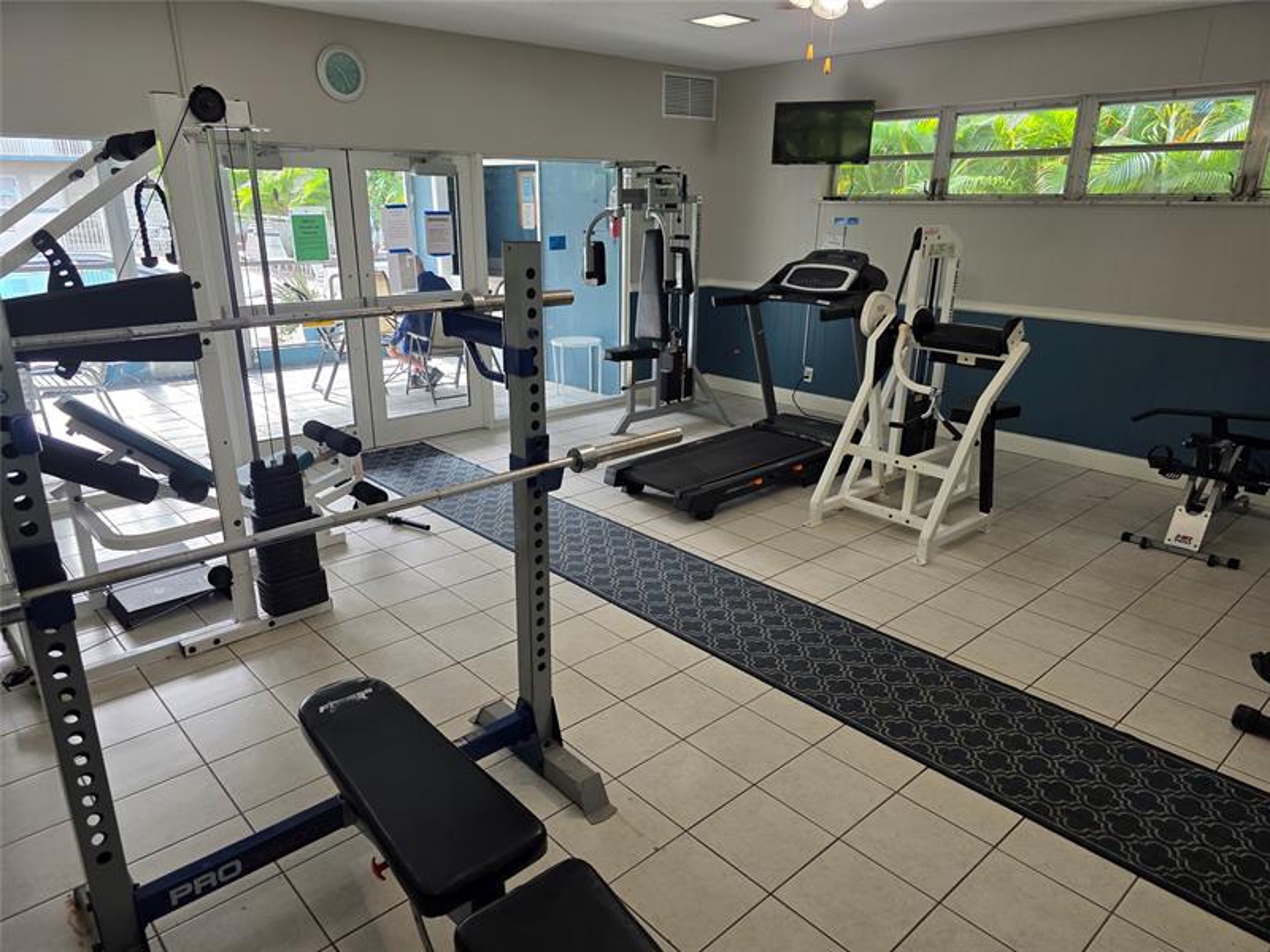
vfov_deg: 58.9
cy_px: 476
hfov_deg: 73.9
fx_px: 844
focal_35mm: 23
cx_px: 635
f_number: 1.7
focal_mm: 6.3
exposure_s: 1/120
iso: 100
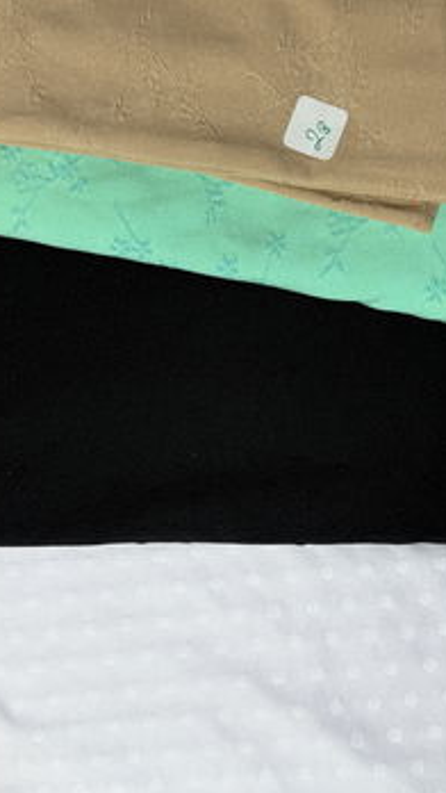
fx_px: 840
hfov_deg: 29.7
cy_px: 368
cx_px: 241
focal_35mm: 40
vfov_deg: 50.4
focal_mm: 6.76
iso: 64
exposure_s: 1/219
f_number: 1.78
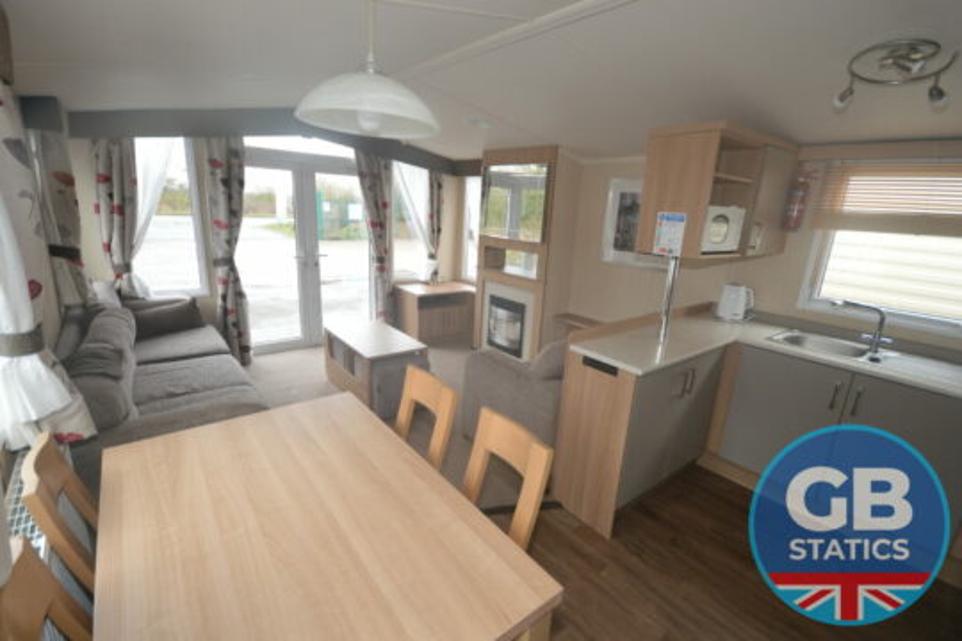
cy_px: 320
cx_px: 481
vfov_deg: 72.1
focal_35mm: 16
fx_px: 441
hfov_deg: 95.0
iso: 500
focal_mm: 11
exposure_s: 1/60
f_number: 4.2
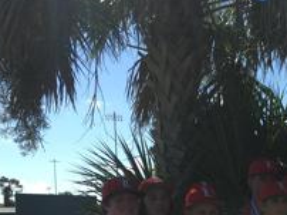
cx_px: 311
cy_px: 261
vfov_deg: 17.7
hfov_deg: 23.3
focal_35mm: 79
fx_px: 654
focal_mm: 4.15
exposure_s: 1/1304
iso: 25
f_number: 2.2
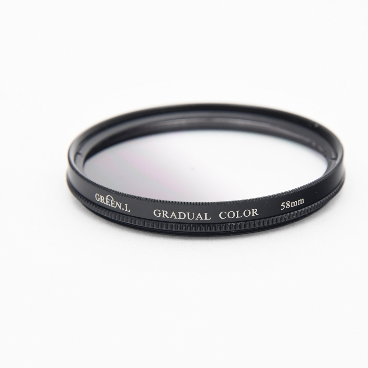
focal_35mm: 154
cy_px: 183
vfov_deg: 11.3
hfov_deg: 11.3
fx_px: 1852
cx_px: 208
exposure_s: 1/125
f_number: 8
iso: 1250
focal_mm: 80
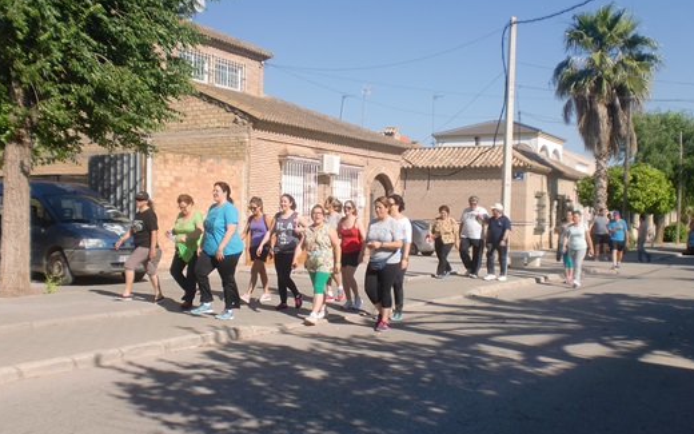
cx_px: 342
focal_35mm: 38
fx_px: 719
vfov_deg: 33.6
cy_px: 219
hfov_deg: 51.5
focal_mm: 6.3
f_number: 3.1
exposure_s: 1/1000
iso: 64
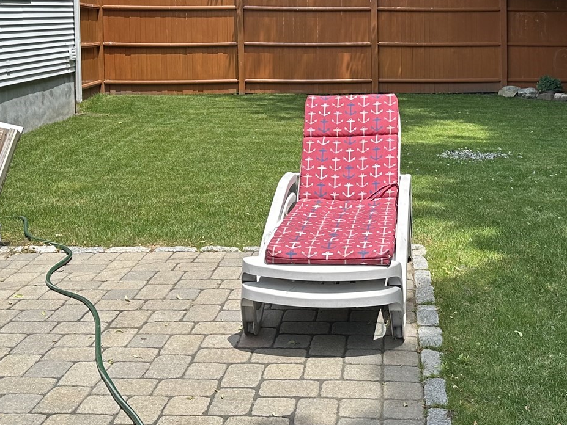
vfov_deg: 26.8
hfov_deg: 35.7
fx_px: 868
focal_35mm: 53
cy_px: 60
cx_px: 385
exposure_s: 1/2070
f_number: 1.78
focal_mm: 6.86
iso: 80
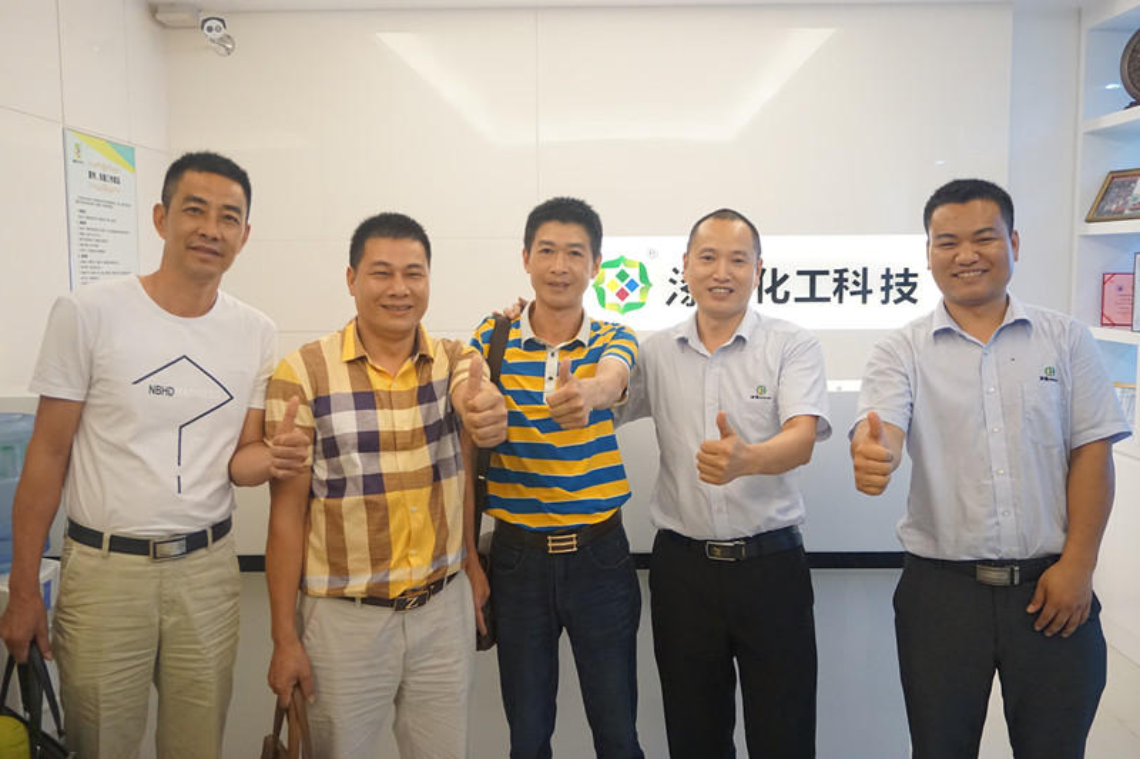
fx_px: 1092
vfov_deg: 38.3
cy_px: 380
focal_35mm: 34
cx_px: 570
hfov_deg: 55.1
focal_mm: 23
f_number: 4.5
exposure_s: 1/160
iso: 2500
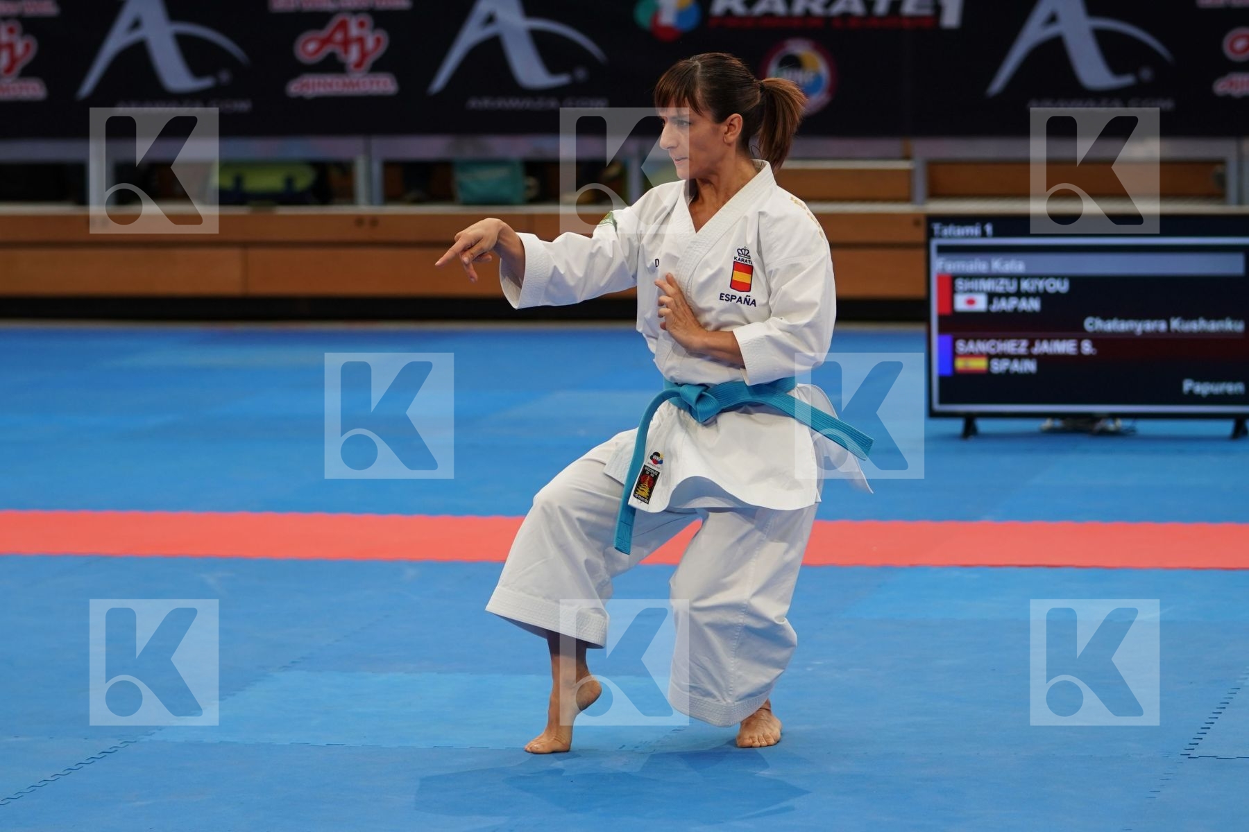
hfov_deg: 14.2
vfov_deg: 9.5
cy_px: 416
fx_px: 5030
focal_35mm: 145
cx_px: 624
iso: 640
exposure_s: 1/500
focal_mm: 97
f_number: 2.8
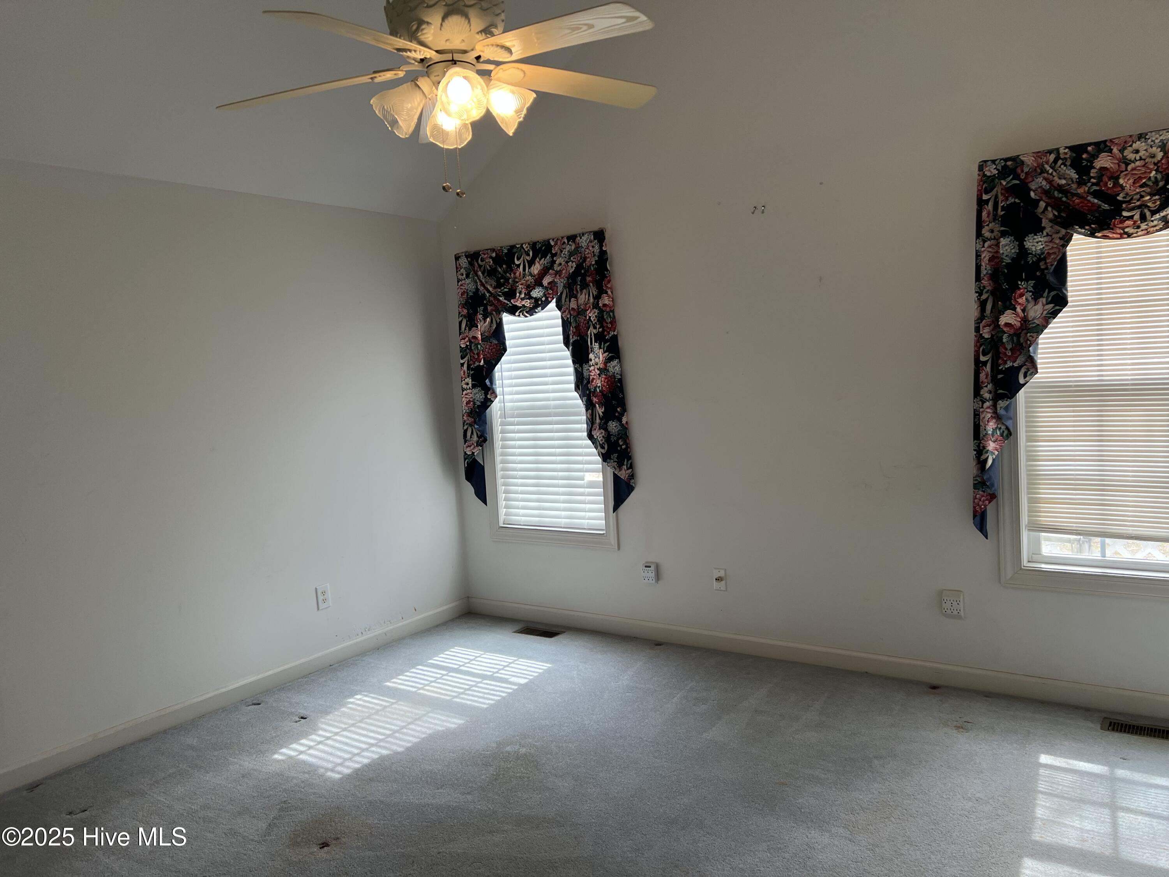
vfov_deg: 53.1
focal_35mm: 26
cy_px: 438
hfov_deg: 67.3
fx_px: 878
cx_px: 584
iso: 64
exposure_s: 1/120
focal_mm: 5.7
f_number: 1.5
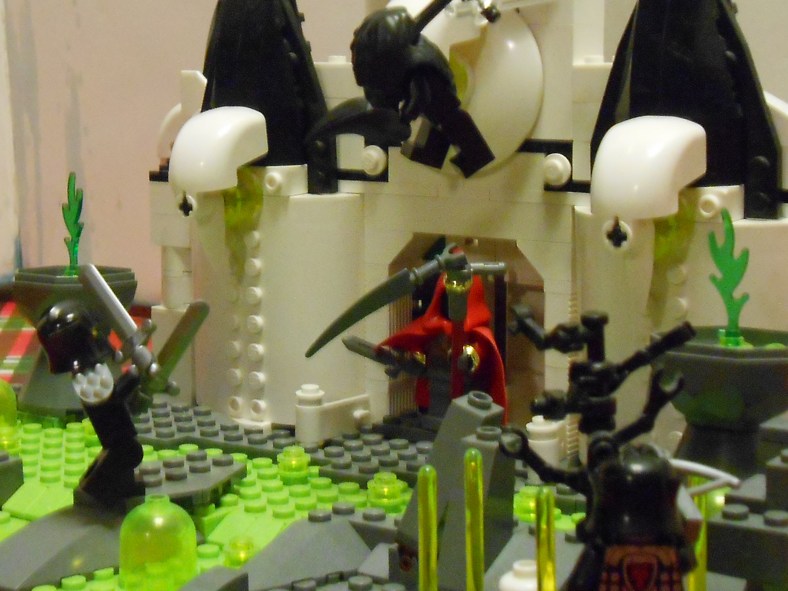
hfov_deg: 25.3
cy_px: 236
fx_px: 1753
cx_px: 337
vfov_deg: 19.1
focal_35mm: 77
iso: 800
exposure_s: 1/10
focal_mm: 7.8
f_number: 4.5
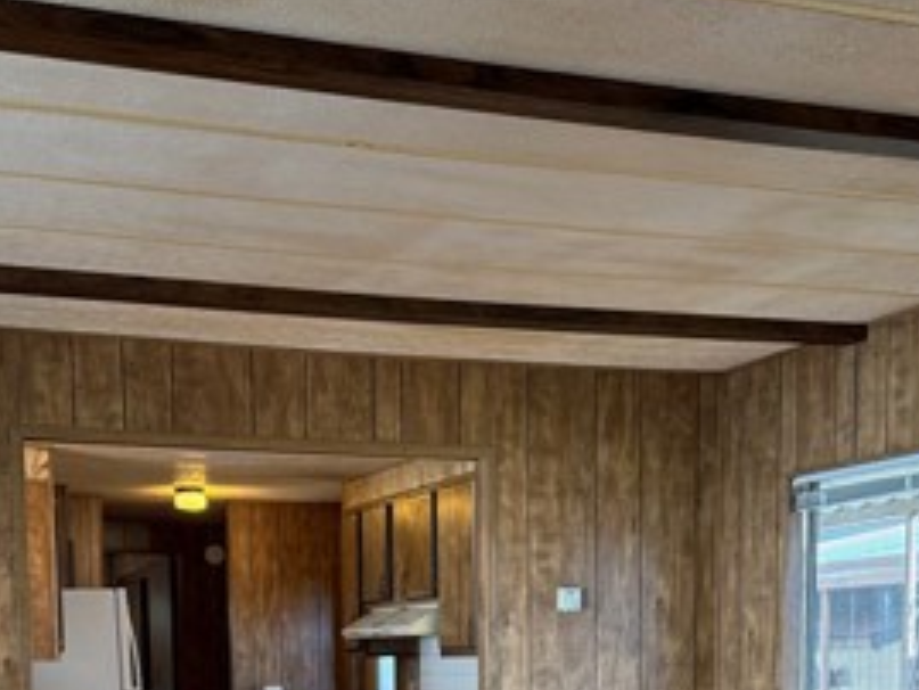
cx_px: 424
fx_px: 1514
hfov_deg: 33.8
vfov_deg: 23.7
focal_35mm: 57
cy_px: 799
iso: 320
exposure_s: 1/120
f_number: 1.78
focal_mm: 6.76
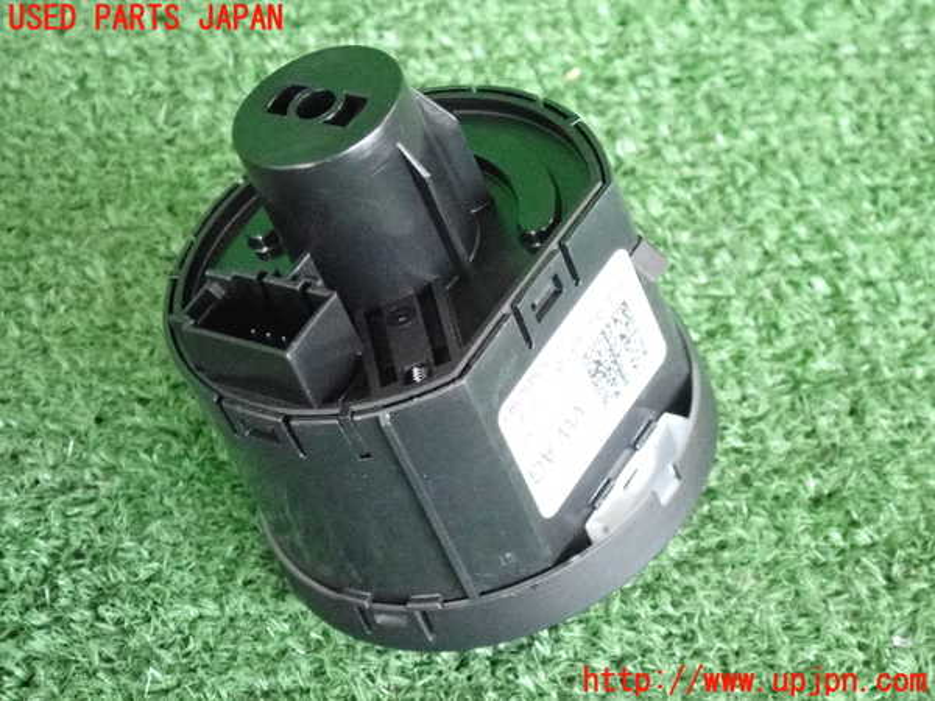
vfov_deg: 14.8
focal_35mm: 100
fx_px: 2701
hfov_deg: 19.6
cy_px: 350
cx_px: 468
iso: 5000
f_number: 4.9
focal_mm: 18
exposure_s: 1/125
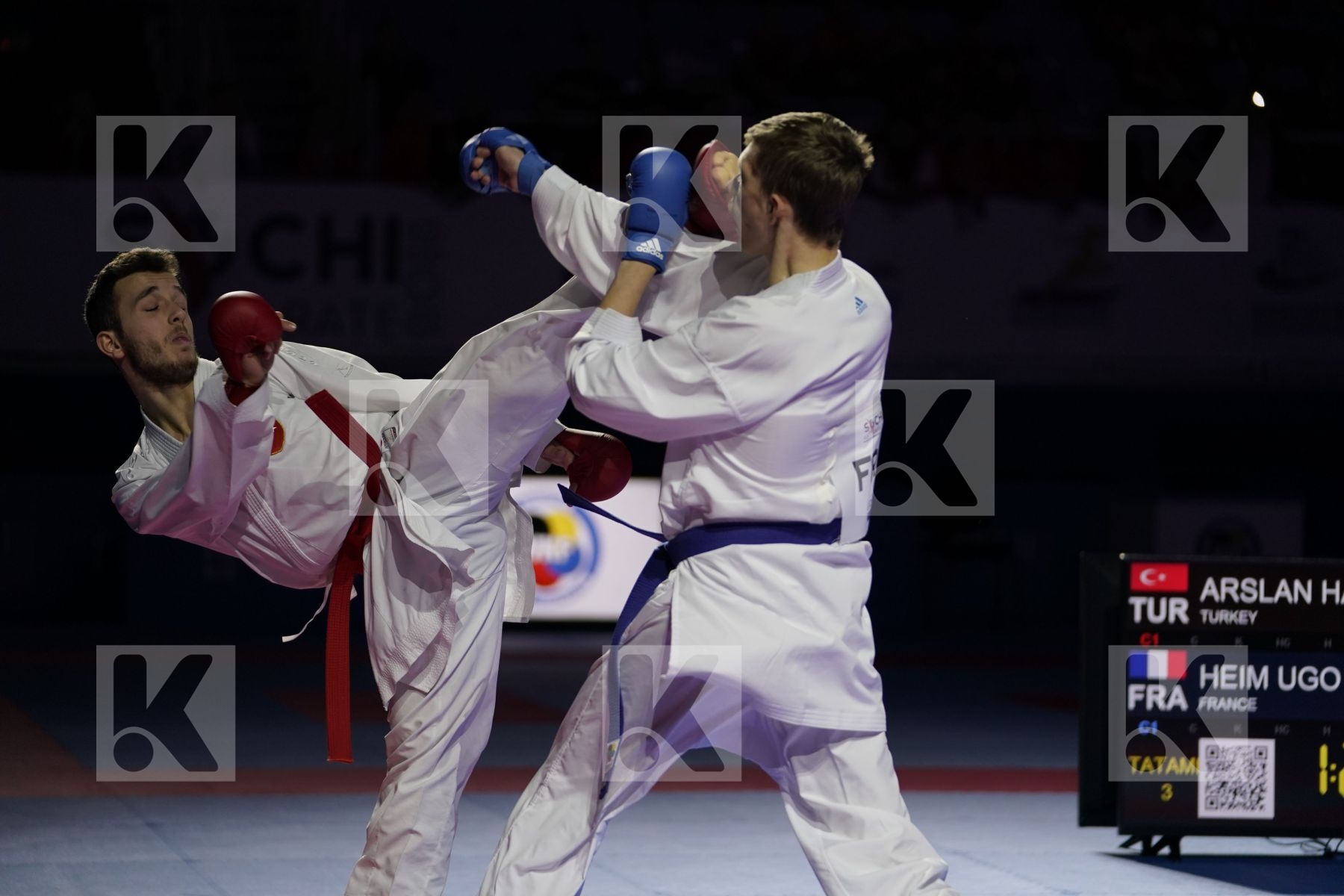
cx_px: 672
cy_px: 448
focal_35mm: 125
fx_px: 4666
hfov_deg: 16.4
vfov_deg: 11.0
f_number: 2.8
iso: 1250
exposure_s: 1/1000
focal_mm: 125
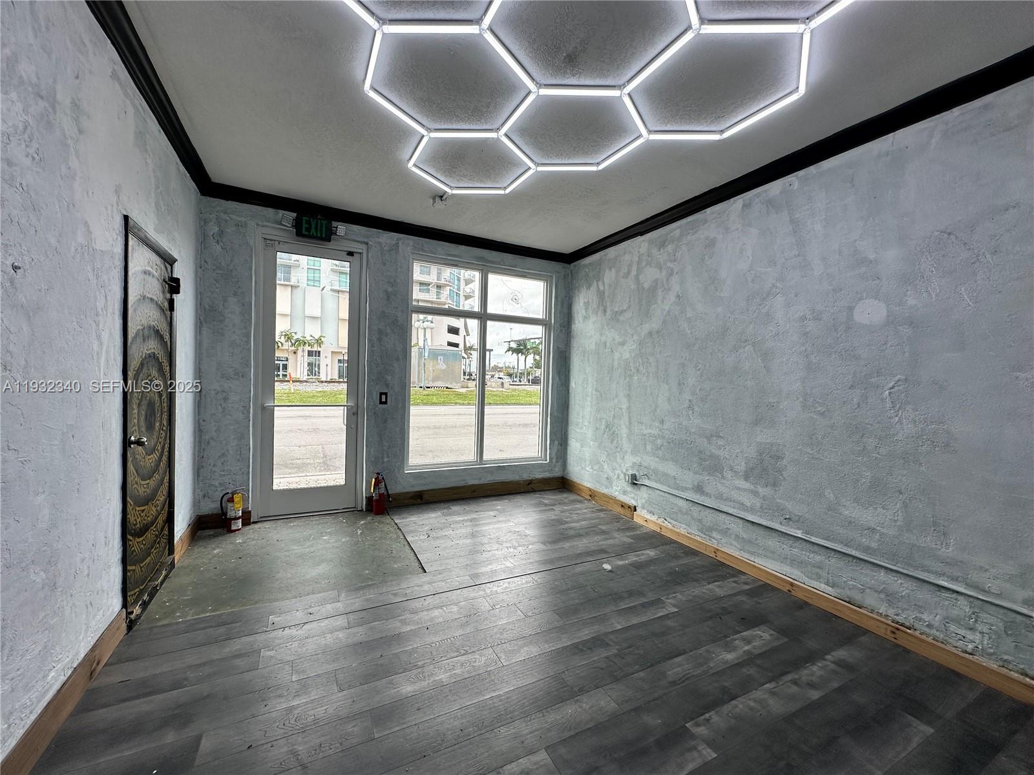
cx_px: 517
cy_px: 388
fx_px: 418
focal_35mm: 14
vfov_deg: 85.7
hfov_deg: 102.1
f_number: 2.2
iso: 40
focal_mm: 2.22
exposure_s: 1/318
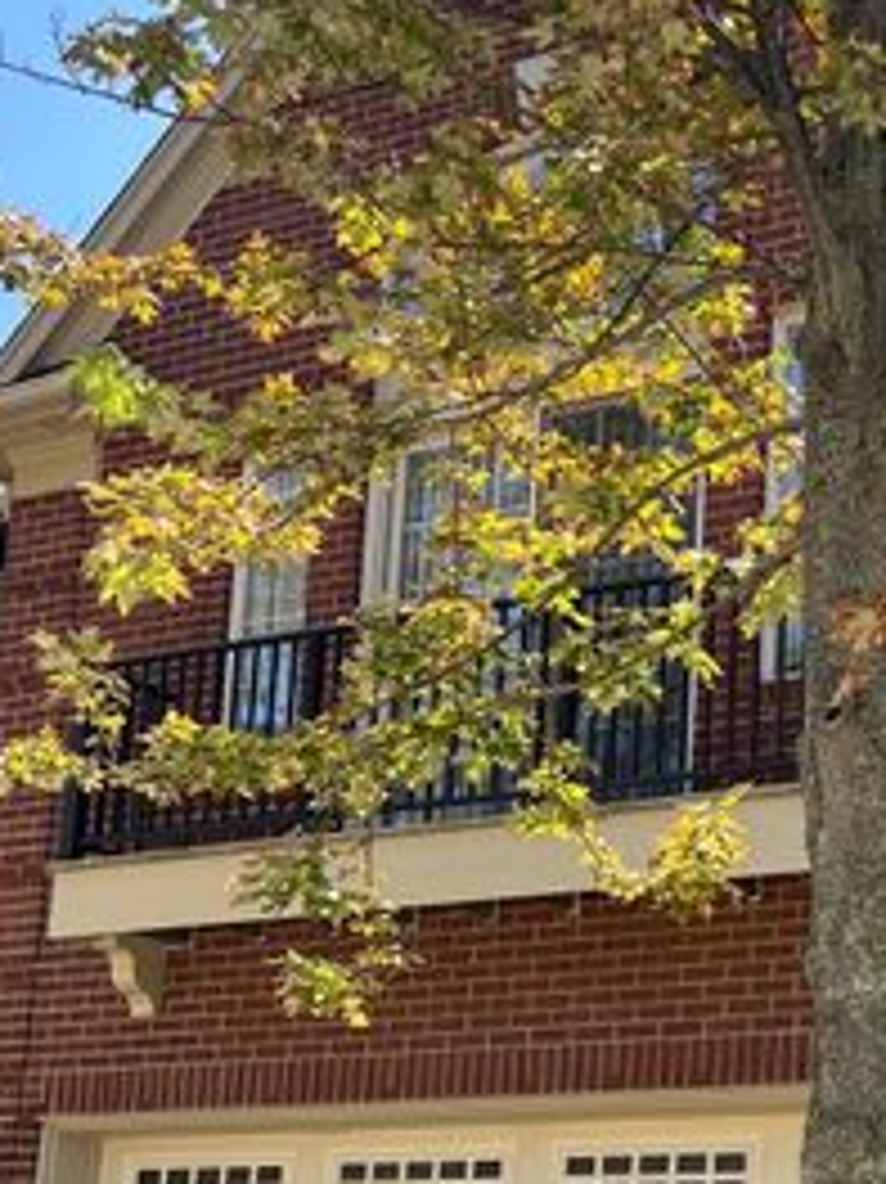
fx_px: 2254
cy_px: 903
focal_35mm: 66
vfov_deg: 28.9
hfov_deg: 21.5
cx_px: 882
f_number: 1.5
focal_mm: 5.7
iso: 50
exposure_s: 1/974
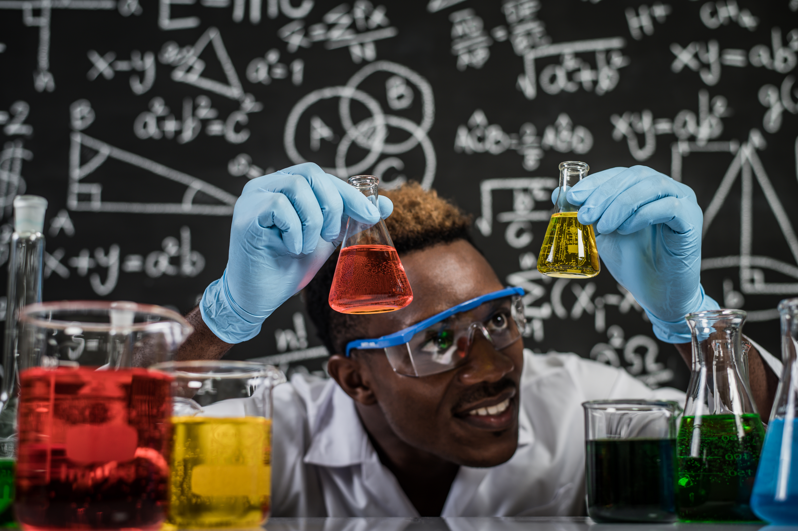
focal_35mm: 50
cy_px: 266
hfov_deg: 39.6
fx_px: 1108
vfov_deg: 27.0
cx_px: 399
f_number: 2.8
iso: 100
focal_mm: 50
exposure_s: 1/160
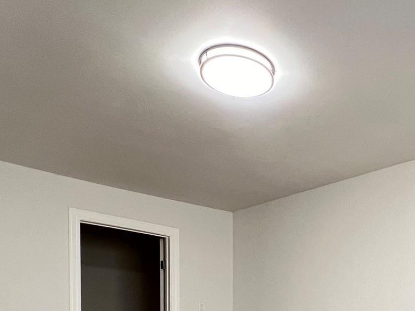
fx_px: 408
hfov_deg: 49.5
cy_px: 349
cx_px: 354
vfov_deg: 35.3
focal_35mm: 34
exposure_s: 1/60
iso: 125
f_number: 1.8
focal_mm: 1.57
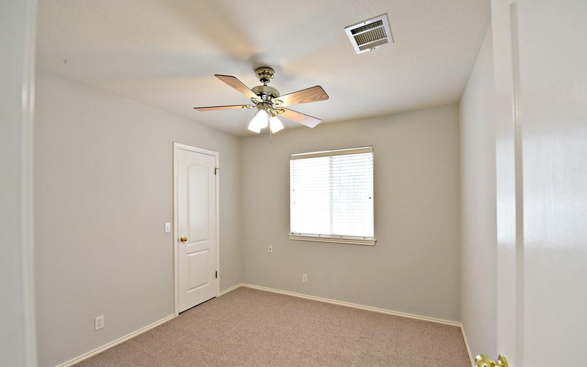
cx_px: 297
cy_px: 200
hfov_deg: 101.5
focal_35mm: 15
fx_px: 240
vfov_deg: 74.6
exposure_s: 1/80
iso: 400
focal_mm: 14
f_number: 4.5
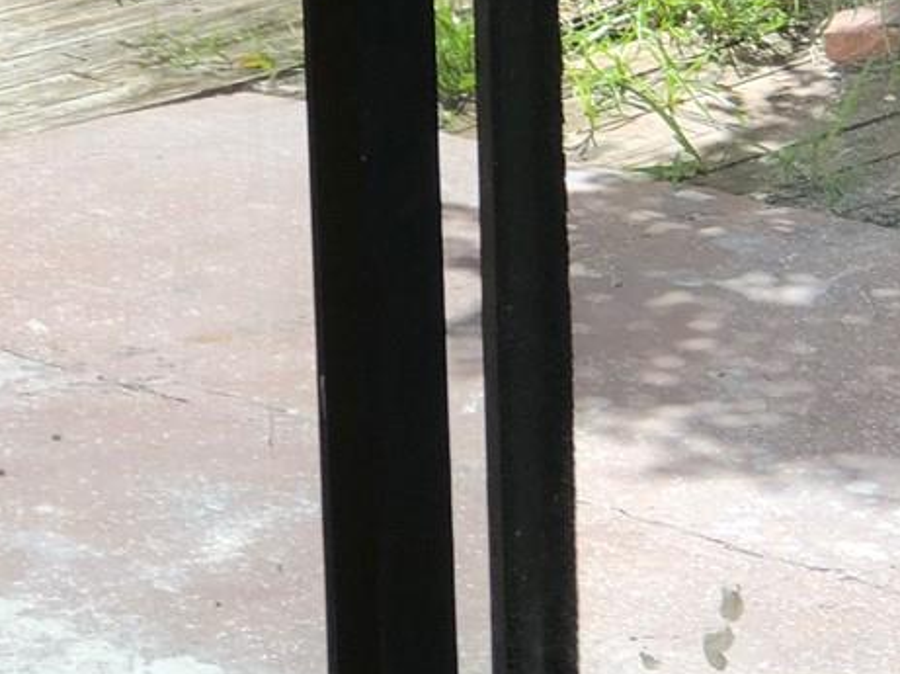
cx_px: 389
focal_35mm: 198
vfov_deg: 7.5
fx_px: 5144
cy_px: 84
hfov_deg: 10.0
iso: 20
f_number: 2.8
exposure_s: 1/234
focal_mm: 6.6
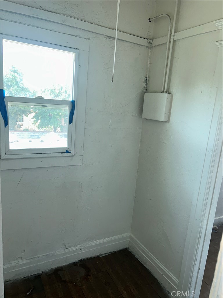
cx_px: 112
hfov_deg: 53.1
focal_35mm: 26
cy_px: 149
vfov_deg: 67.3
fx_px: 223
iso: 40
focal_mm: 5.7
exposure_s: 1/121
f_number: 1.5
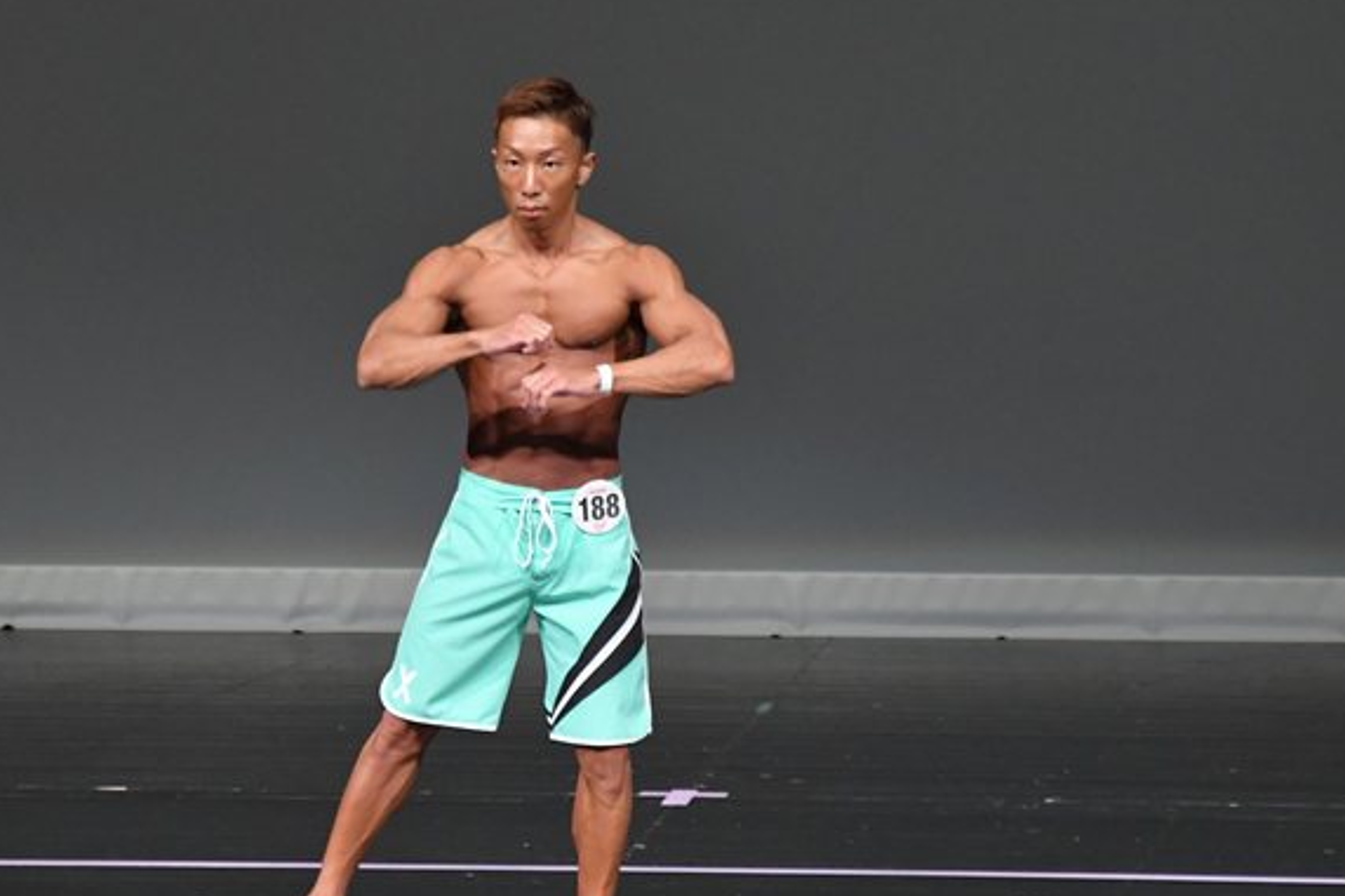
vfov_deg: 3.2
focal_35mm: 427
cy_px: 477
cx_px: 561
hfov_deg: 4.8
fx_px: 15948
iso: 4000
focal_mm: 210
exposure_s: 1/400
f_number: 5.6
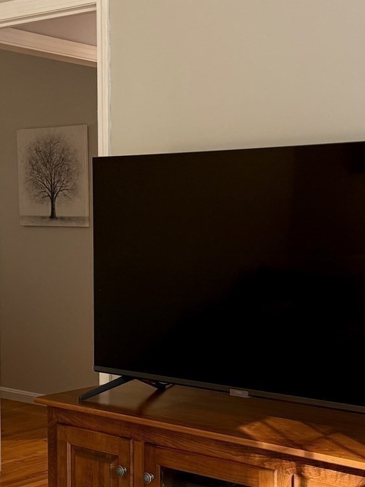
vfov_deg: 29.5
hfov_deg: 22.6
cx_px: 162
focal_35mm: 65
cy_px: 340
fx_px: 914
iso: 250
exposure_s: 1/60
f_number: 1.78
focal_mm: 6.76
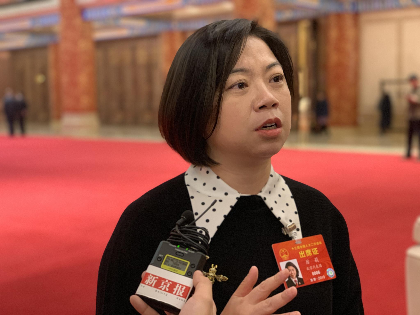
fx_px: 631
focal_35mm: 52
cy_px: 158
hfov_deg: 36.8
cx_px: 210
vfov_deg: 28.0
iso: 400
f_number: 2.4
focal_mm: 6
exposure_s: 1/33
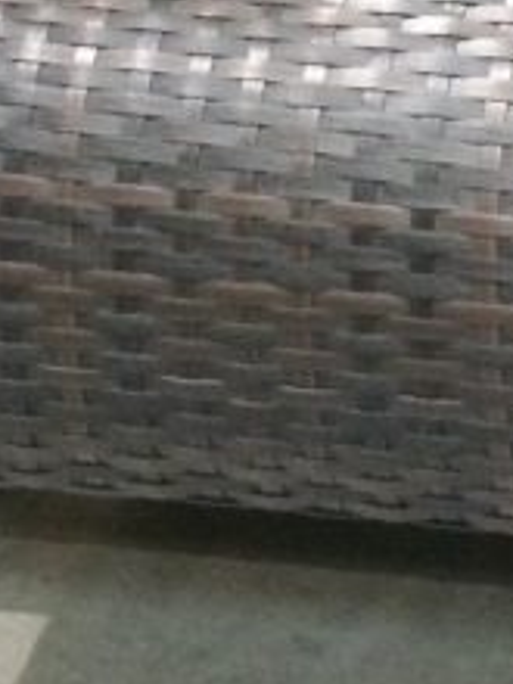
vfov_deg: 13.9
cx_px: 659
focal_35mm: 135
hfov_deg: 10.7
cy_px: -252
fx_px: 2668
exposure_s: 1/30
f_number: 2.2
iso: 250
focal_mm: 4.15
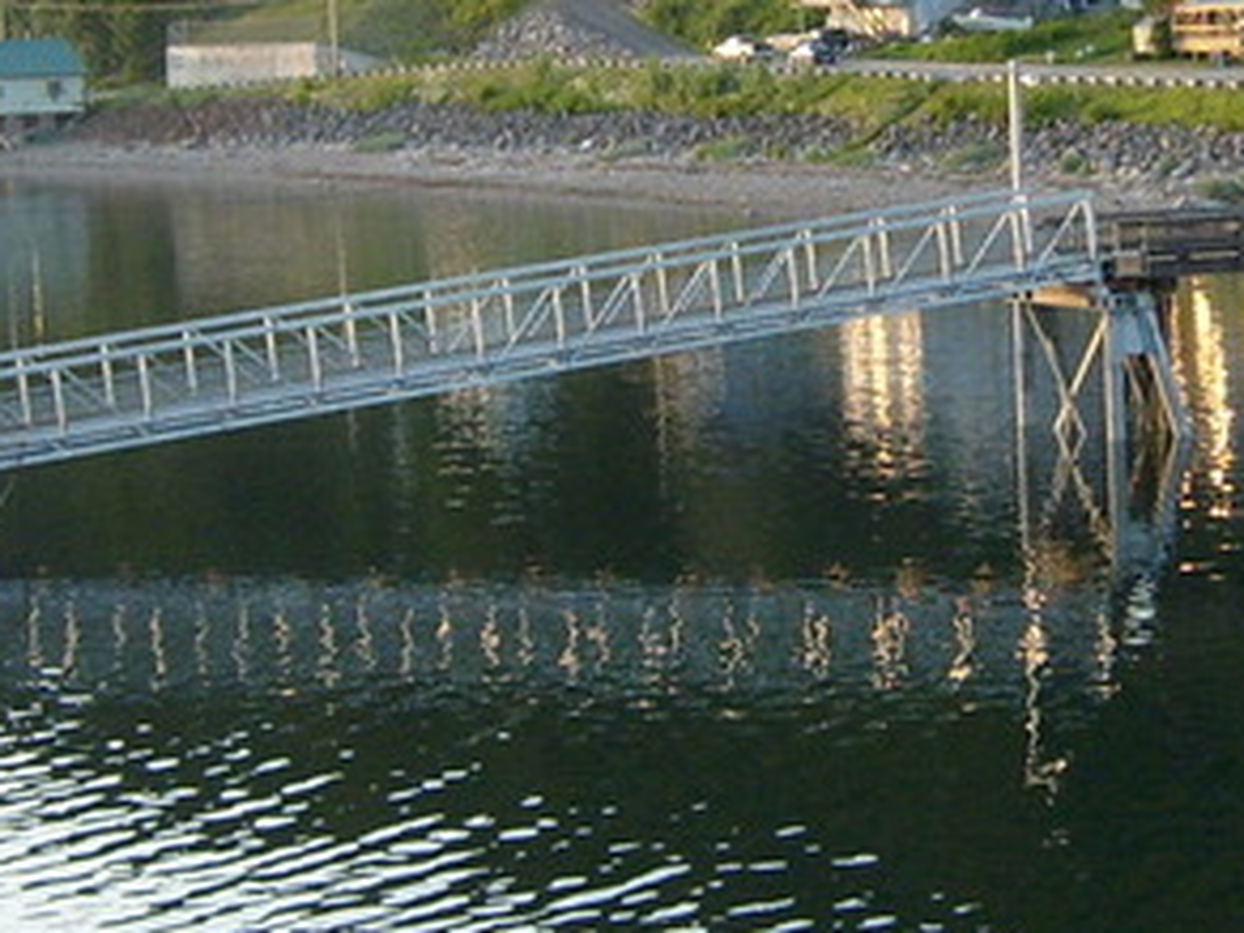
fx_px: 4241
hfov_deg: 16.6
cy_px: 143
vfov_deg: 12.5
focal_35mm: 118
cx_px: 954
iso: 80
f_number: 2.8
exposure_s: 1/125
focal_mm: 5.8
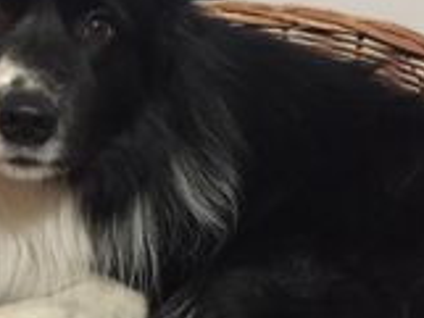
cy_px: 250
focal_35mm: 72
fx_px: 883
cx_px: 79
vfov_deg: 20.3
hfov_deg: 26.5
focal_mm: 4.15
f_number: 2.2
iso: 400
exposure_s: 1/17
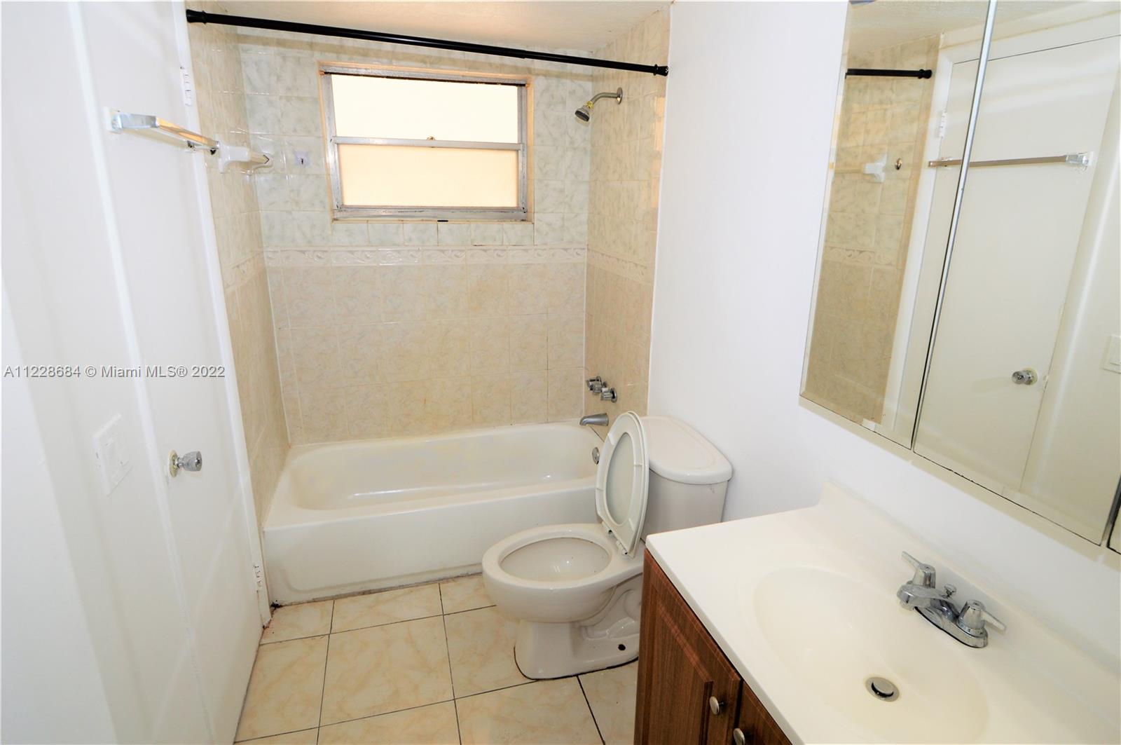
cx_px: 560
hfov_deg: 90.1
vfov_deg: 67.3
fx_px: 560
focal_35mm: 18
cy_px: 372
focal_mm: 12
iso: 250
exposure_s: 1/125
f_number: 5.6
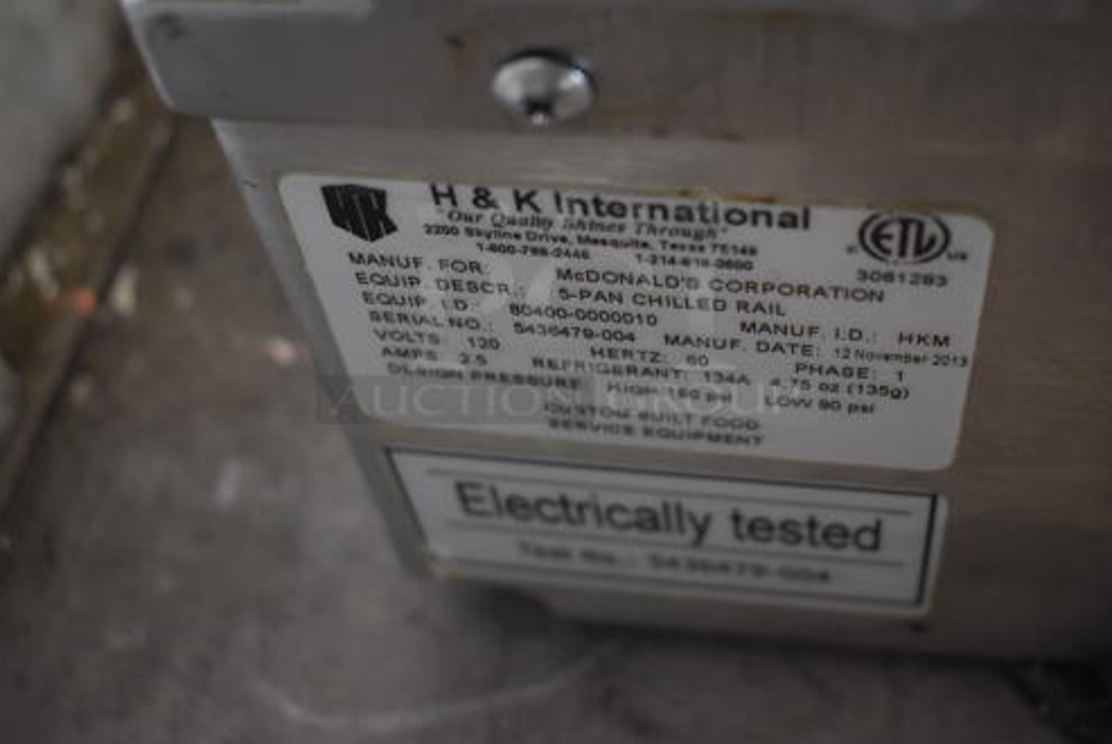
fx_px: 1608
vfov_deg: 26.0
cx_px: 568
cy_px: 304
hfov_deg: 38.1
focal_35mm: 52
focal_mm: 28
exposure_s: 1/25
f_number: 4.2
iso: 3200
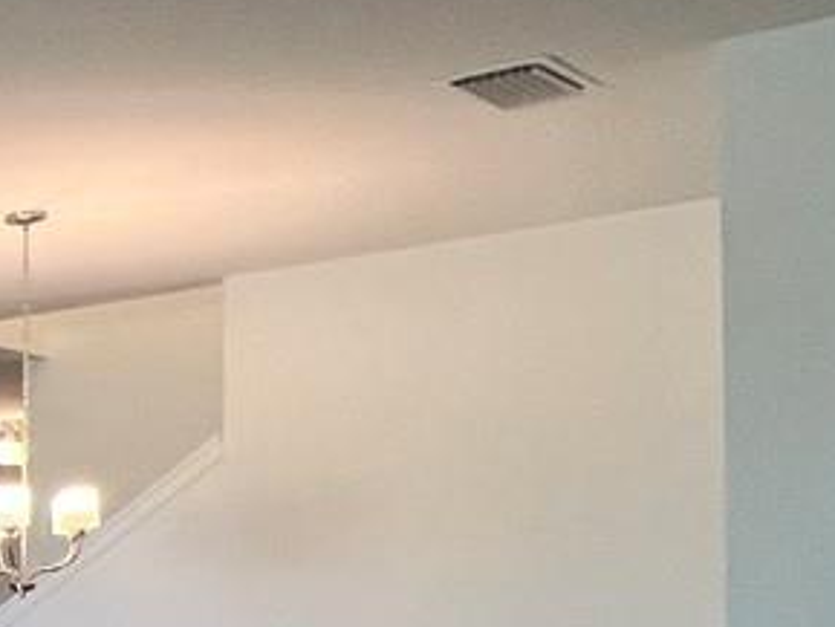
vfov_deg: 19.8
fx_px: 1737
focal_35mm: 72
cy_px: 627
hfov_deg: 17.3
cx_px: -933
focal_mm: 1.57
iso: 160
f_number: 1.8
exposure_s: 1/120
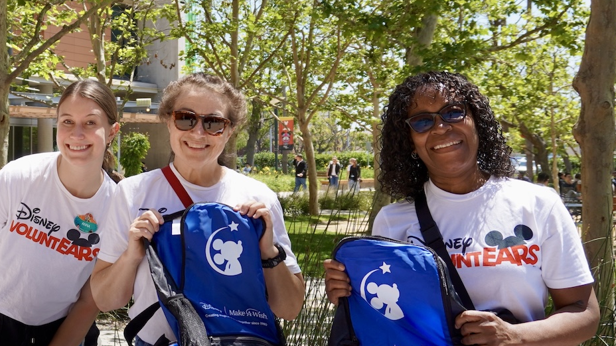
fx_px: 1062
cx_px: 29
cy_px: 139
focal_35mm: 65
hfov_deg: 30.5
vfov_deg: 18.5
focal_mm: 20
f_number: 4.5
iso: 100
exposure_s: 1/400
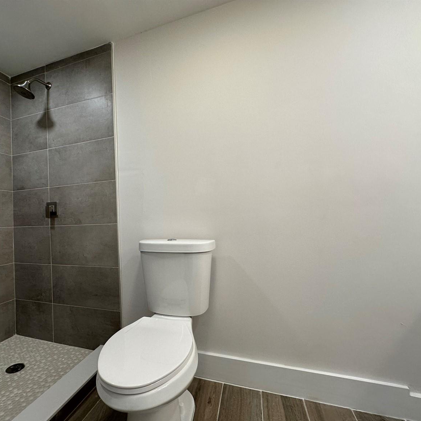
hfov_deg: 82.7
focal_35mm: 17
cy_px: 216
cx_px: 163
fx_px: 234
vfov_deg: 83.9
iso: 125
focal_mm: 2.22
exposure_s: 1/120
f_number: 2.2
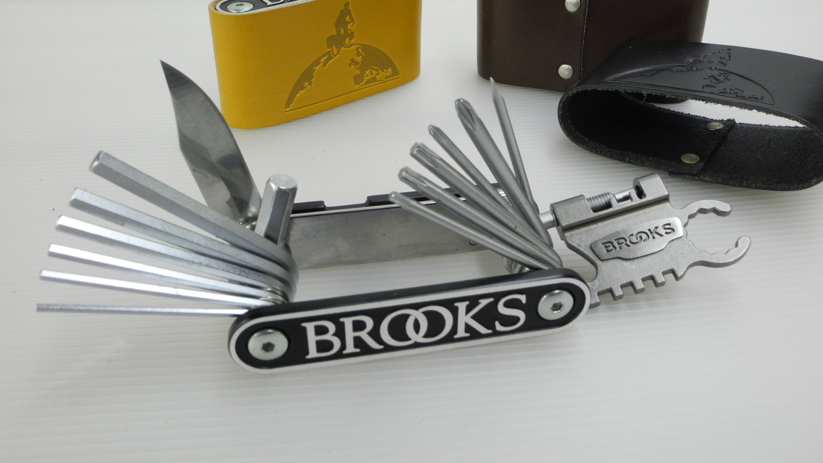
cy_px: 167
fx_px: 720
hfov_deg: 59.5
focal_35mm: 33
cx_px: 409
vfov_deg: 35.4
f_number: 4.5
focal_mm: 6.4
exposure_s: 1/31.1
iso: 282
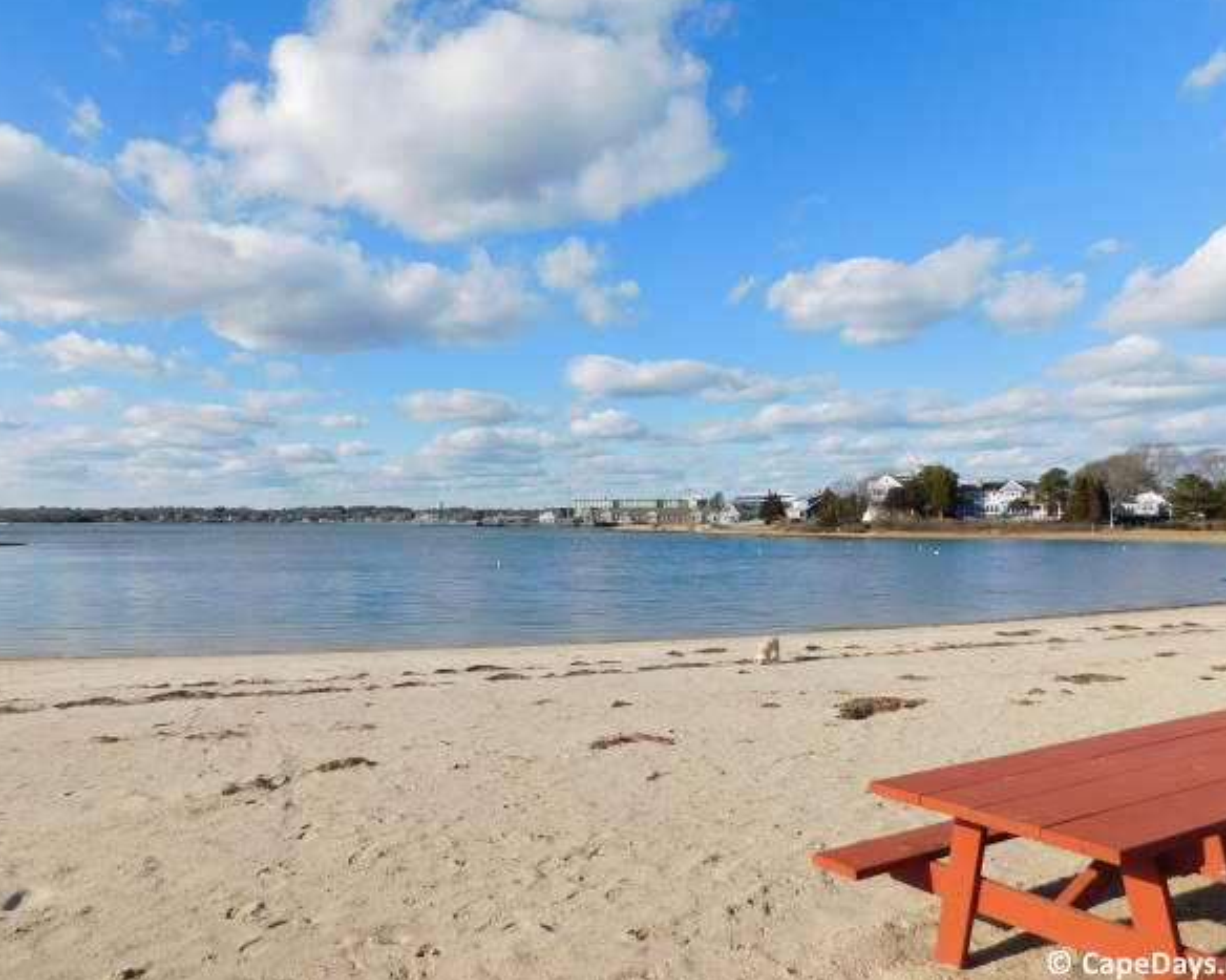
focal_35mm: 25
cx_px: 615
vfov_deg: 56.8
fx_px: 907
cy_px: 497
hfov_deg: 68.1
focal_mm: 4
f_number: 6
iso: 125
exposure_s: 1/500
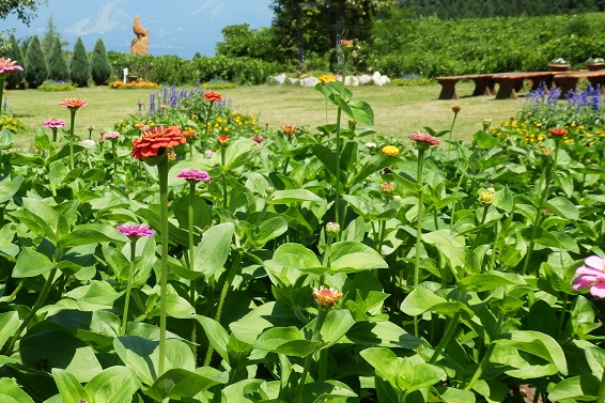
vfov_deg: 26.4
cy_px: 164
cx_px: 206
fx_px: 857
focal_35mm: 51
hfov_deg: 38.5
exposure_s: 1/640
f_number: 3.6
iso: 80
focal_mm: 6.6
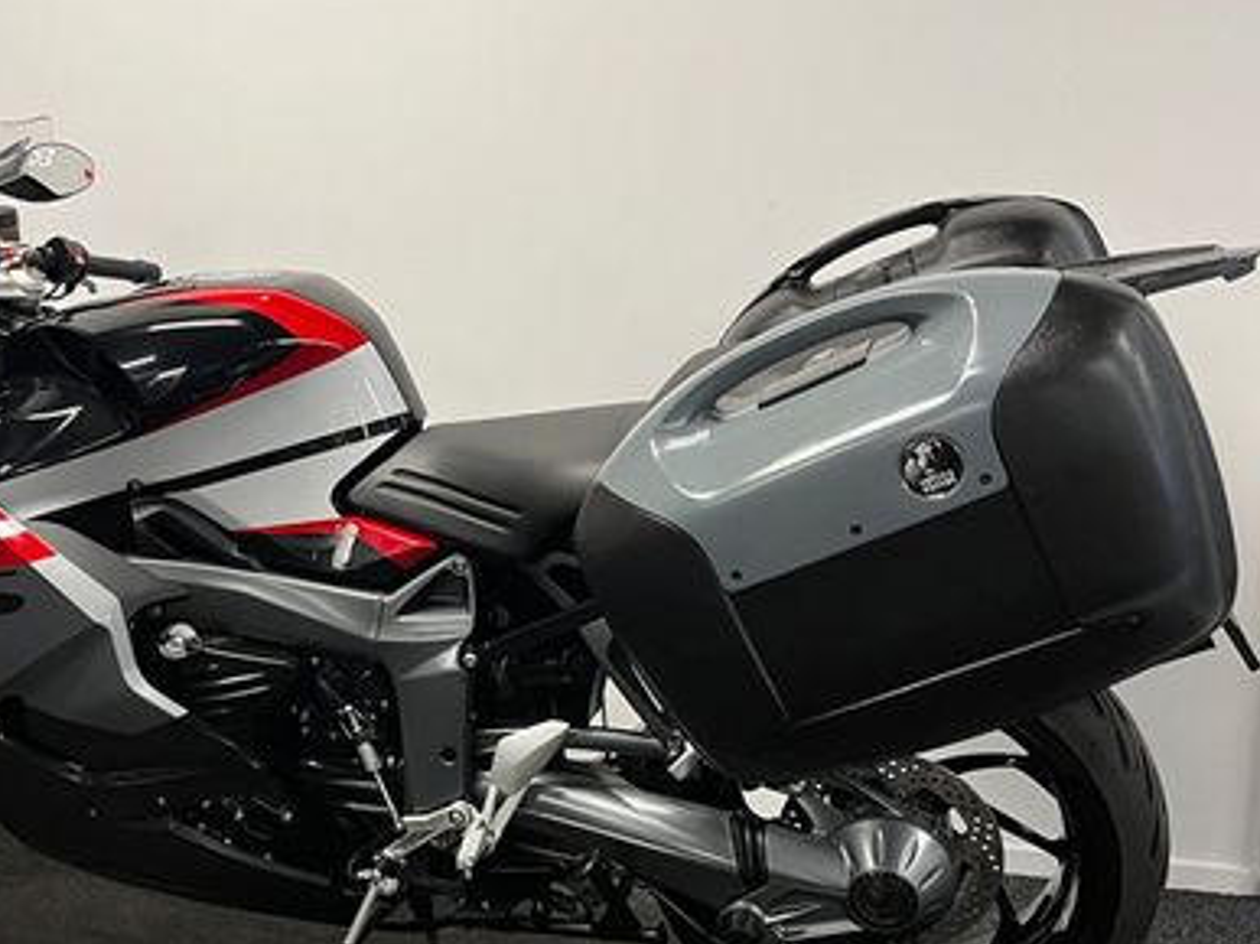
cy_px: 560
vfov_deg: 33.5
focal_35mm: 43
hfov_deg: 43.3
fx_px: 1565
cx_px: 430
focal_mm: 5.1
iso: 100
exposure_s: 1/50
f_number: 1.6
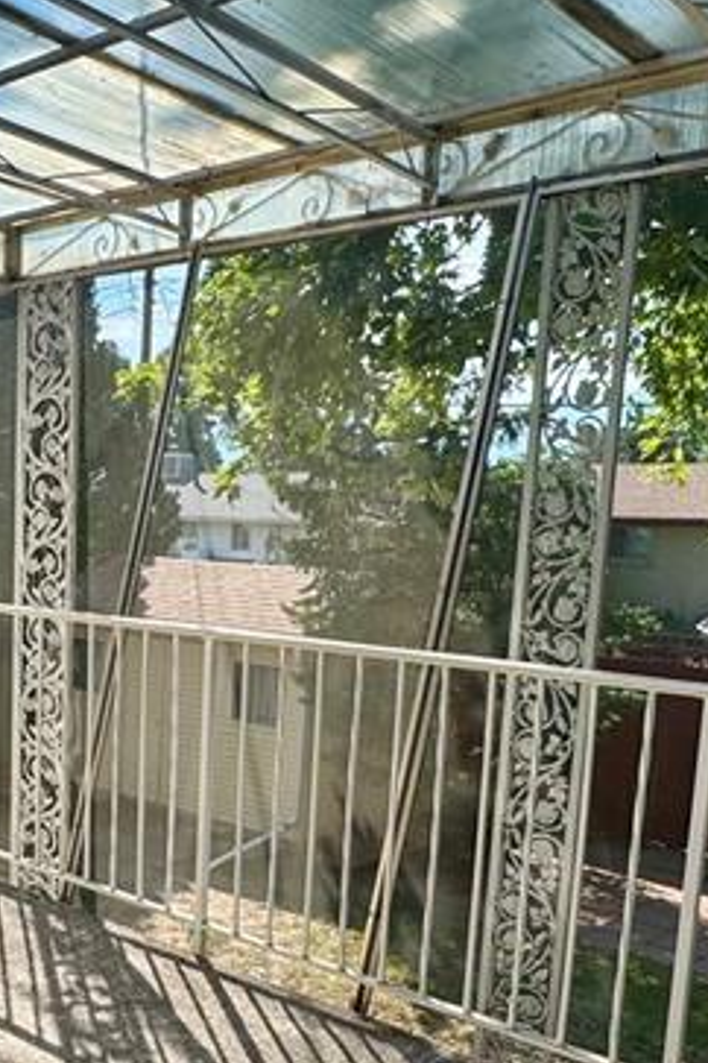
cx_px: 61
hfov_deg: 31.0
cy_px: 736
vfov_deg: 46.4
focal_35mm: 41
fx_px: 1209
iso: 50
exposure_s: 1/756
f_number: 2.2
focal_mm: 2.22
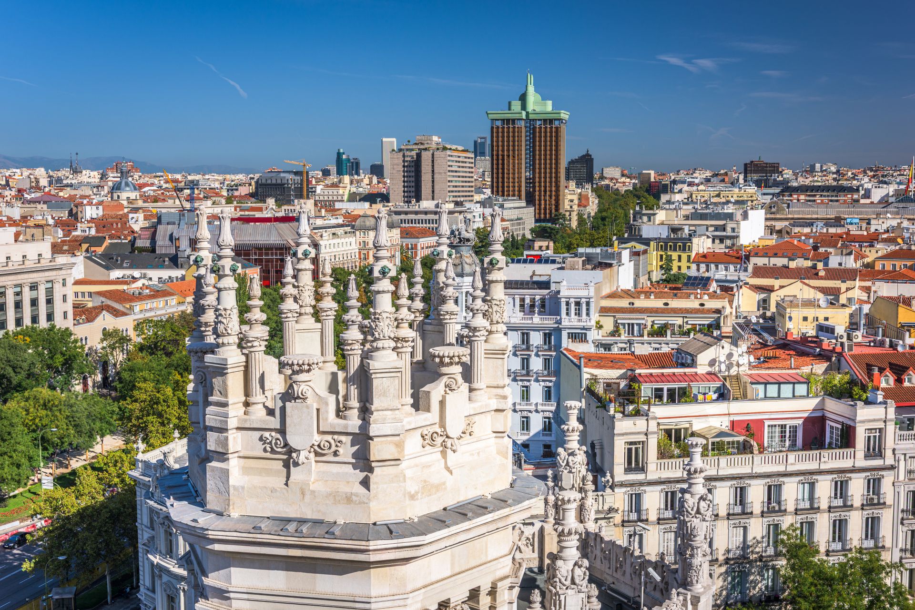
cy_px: 305
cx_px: 458
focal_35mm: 44
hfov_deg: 44.5
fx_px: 1118
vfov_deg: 30.5
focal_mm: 44
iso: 100
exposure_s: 1/200
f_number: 6.3
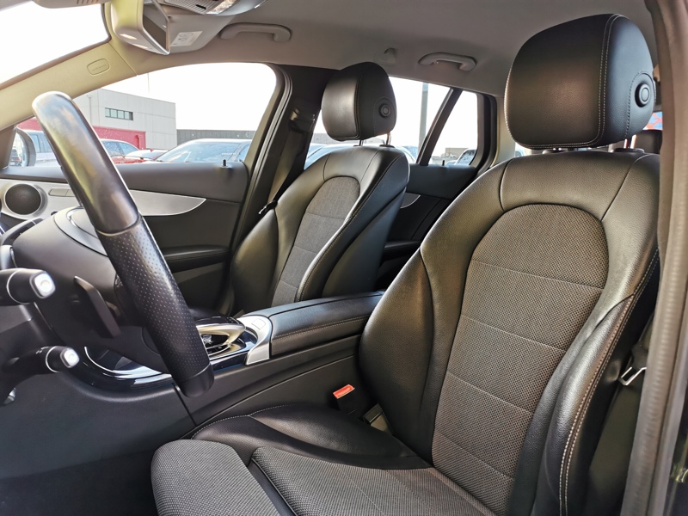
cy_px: 258
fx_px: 537
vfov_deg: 51.4
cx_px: 344
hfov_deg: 65.3
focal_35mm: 27
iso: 100
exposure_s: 1/100
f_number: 1.8
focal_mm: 5.58
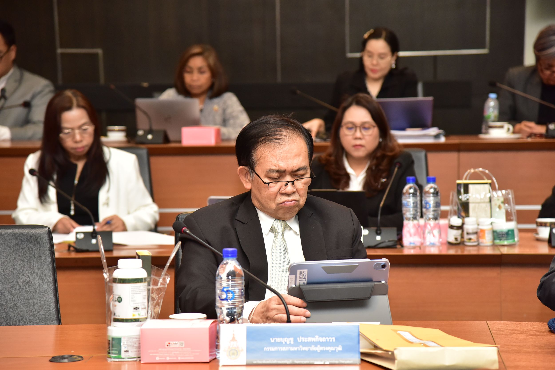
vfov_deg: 11.4
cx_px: 278
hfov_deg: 17.1
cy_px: 185
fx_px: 1850
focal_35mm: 120
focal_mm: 120
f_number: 5
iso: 2000
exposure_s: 1/100
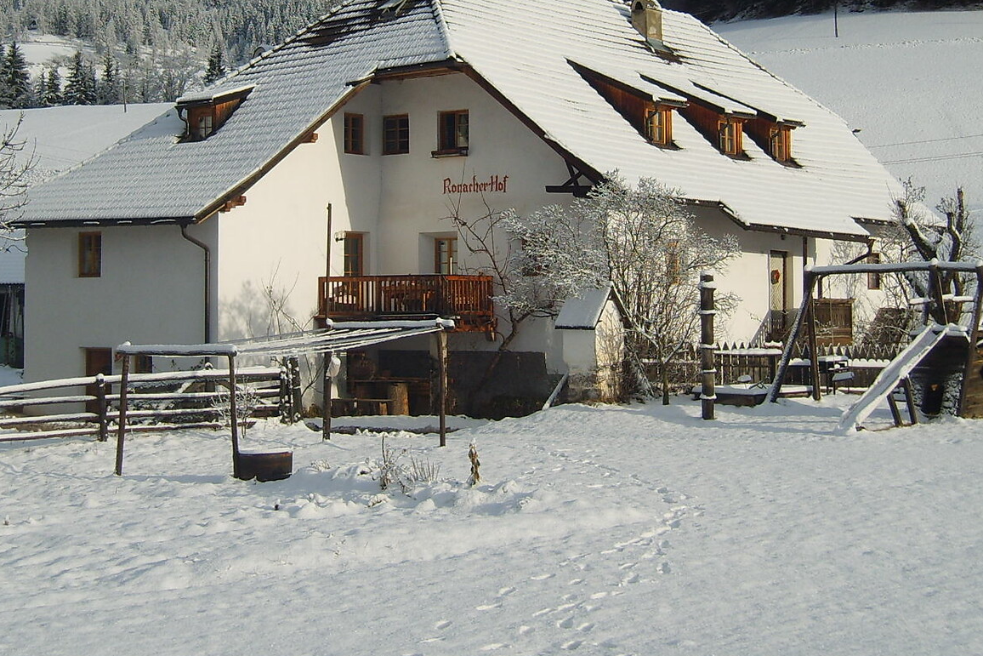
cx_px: 445
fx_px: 2075
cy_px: 151
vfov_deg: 17.8
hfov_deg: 26.6
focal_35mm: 76
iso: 50
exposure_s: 1/350
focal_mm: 9.2
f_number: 7.9
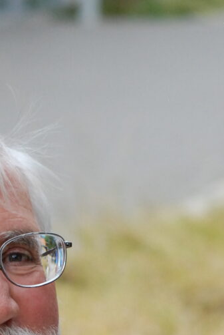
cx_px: -70
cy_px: 457
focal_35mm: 245
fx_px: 2279
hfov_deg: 5.6
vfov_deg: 8.3
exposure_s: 1/500
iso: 640
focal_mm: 50
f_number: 3.5
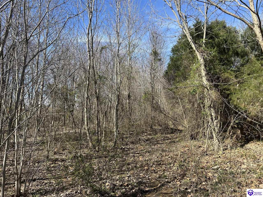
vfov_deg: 53.1
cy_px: 98
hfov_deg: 67.3
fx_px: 198
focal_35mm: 26
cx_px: 132
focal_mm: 5.7
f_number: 1.5
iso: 50
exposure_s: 1/2123
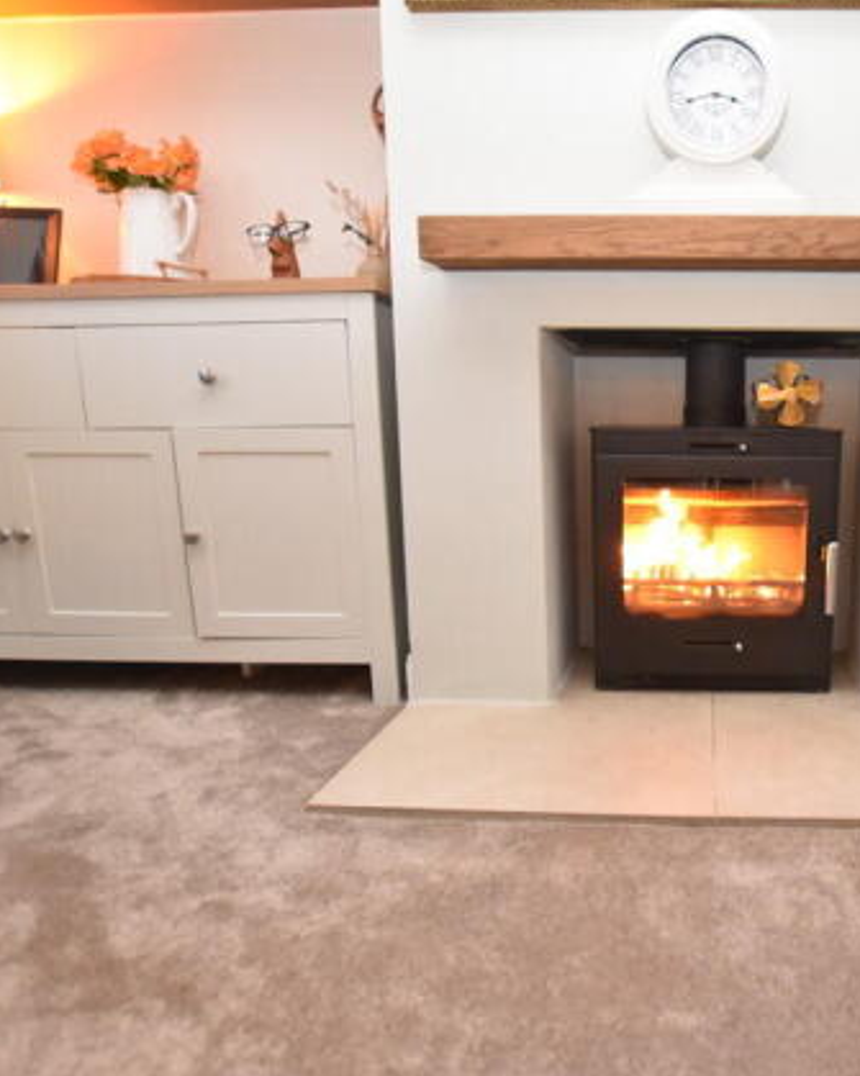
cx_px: 689
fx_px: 700
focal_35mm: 22
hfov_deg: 58.3
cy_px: 551
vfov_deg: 75.0
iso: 2000
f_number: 3.5
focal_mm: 10
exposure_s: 1/60
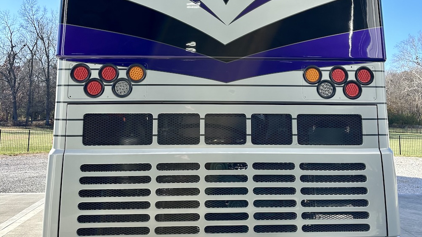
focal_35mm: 35
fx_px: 392
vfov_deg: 33.1
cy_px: 61
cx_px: 211
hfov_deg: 56.6
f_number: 1.78
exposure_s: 1/1562
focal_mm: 6.86
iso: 80
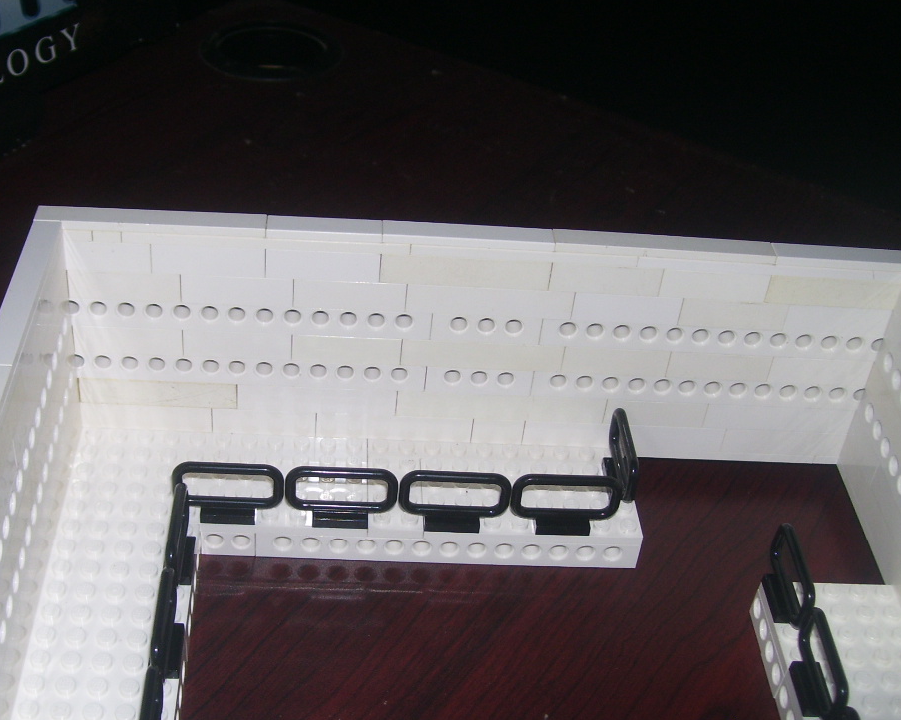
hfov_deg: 38.7
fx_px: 1280
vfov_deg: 31.4
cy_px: 405
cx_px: 380
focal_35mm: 48
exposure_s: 1/60
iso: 80
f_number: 2.7
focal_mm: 6
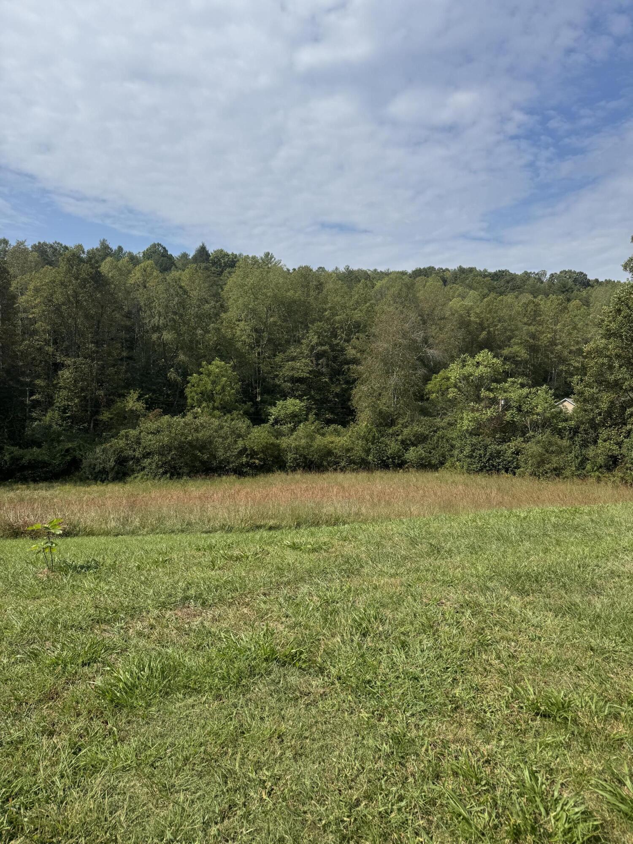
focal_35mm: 24
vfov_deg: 71.6
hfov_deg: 56.8
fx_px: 585
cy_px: 422
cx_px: 316
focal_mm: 6.76
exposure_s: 1/5814
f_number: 1.78
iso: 80
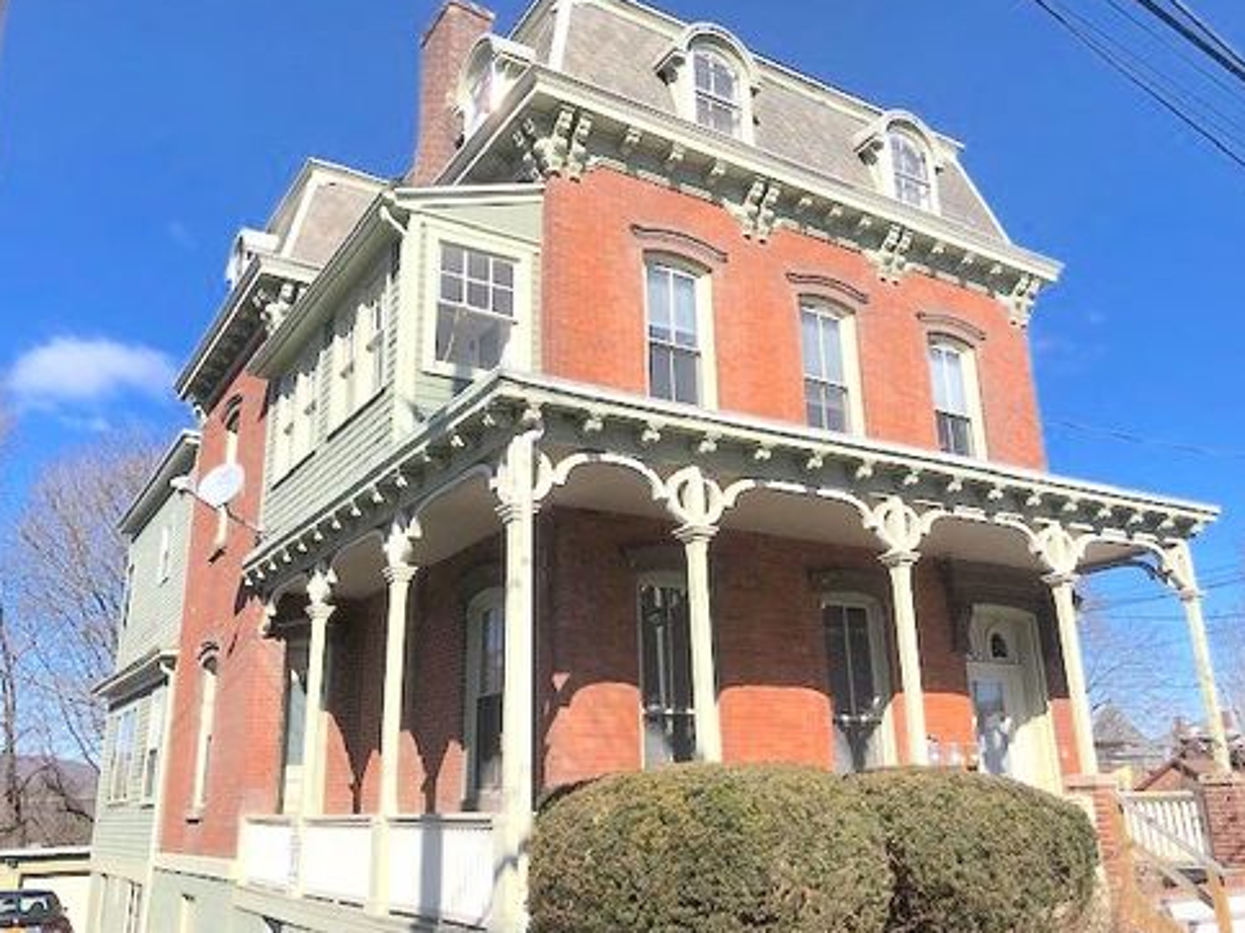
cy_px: 473
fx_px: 1043
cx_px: 621
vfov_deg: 48.2
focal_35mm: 29
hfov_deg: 61.7
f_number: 1.8
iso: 20
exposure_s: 1/2315
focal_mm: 3.99
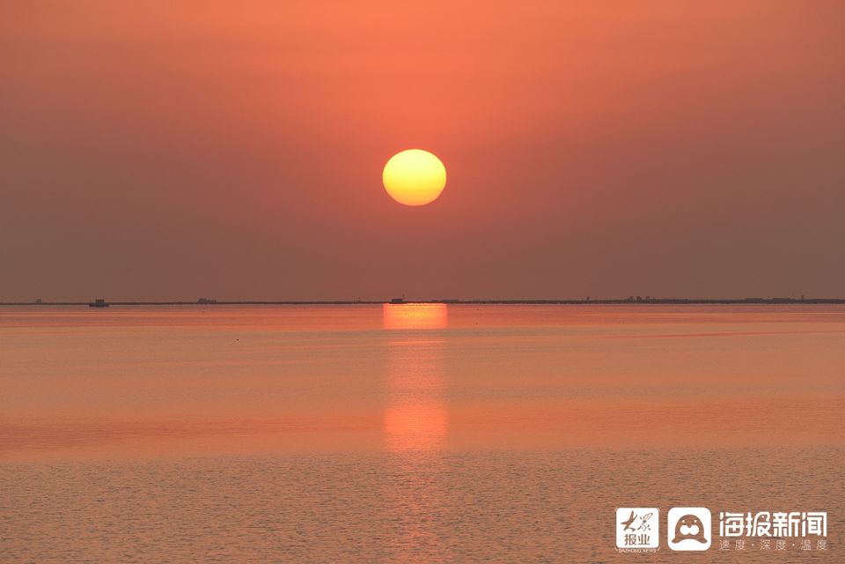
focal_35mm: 280
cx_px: 422
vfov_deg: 4.9
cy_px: 282
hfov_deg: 7.4
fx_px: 6572
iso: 400
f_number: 8
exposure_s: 1/250
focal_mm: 280
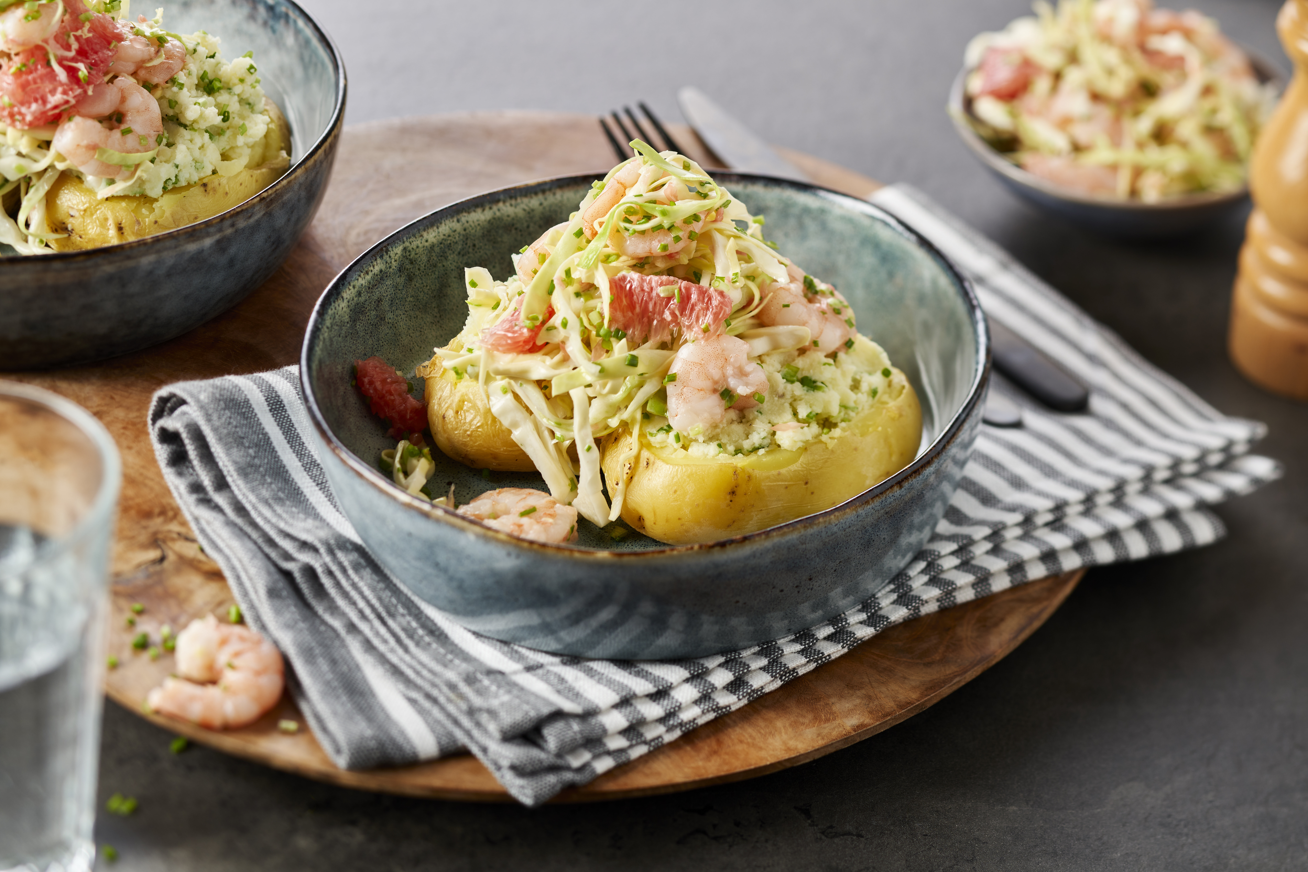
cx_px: 654
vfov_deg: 15.2
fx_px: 3270
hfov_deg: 22.6
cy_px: 436
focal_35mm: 90
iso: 100
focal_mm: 90
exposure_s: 1/160
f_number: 5.6
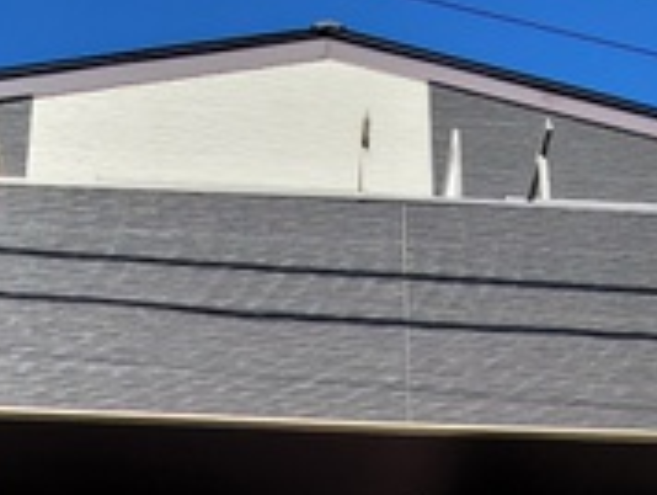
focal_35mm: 51
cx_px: 362
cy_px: 892
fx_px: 969
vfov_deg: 20.3
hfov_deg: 37.4
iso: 64
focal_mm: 2.2
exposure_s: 1/1252
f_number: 2.2
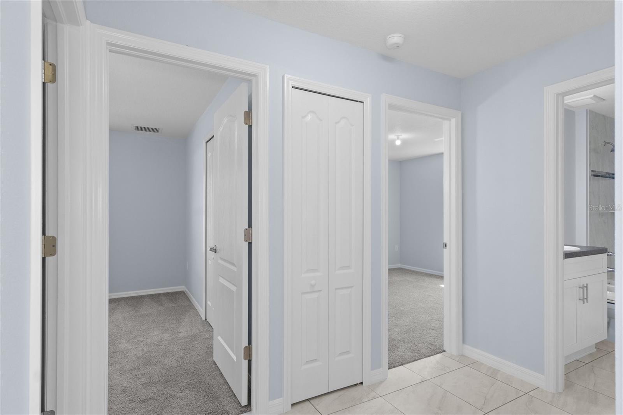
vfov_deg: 67.4
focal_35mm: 18
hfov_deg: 90.0
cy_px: 208
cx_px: 312
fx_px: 311
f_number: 8
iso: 640
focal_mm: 12
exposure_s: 1/2
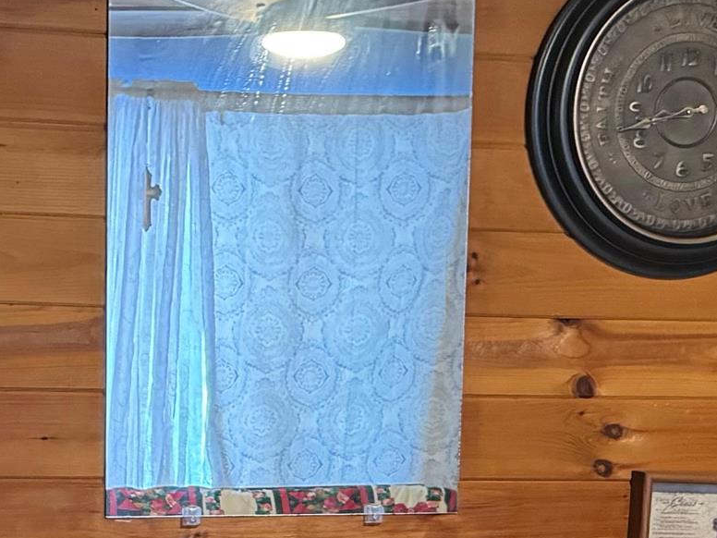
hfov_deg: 20.5
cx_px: 176
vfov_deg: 15.2
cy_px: 559
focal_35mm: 95
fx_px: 1968
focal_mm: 6.76
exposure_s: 1/40
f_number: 1.78
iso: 1000
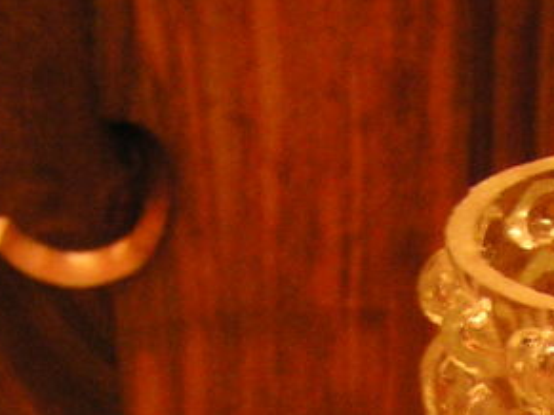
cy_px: 812
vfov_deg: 8.6
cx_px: 703
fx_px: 2608
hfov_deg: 11.8
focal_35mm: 163
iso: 200
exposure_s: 1/20
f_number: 2.8
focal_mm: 5.8
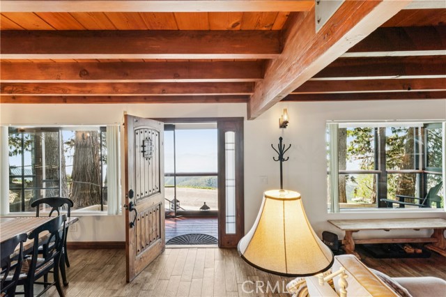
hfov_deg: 91.0
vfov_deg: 68.2
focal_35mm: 18
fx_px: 219
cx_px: 223
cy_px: 148
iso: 100
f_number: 13
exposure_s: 1/10
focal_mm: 17.7
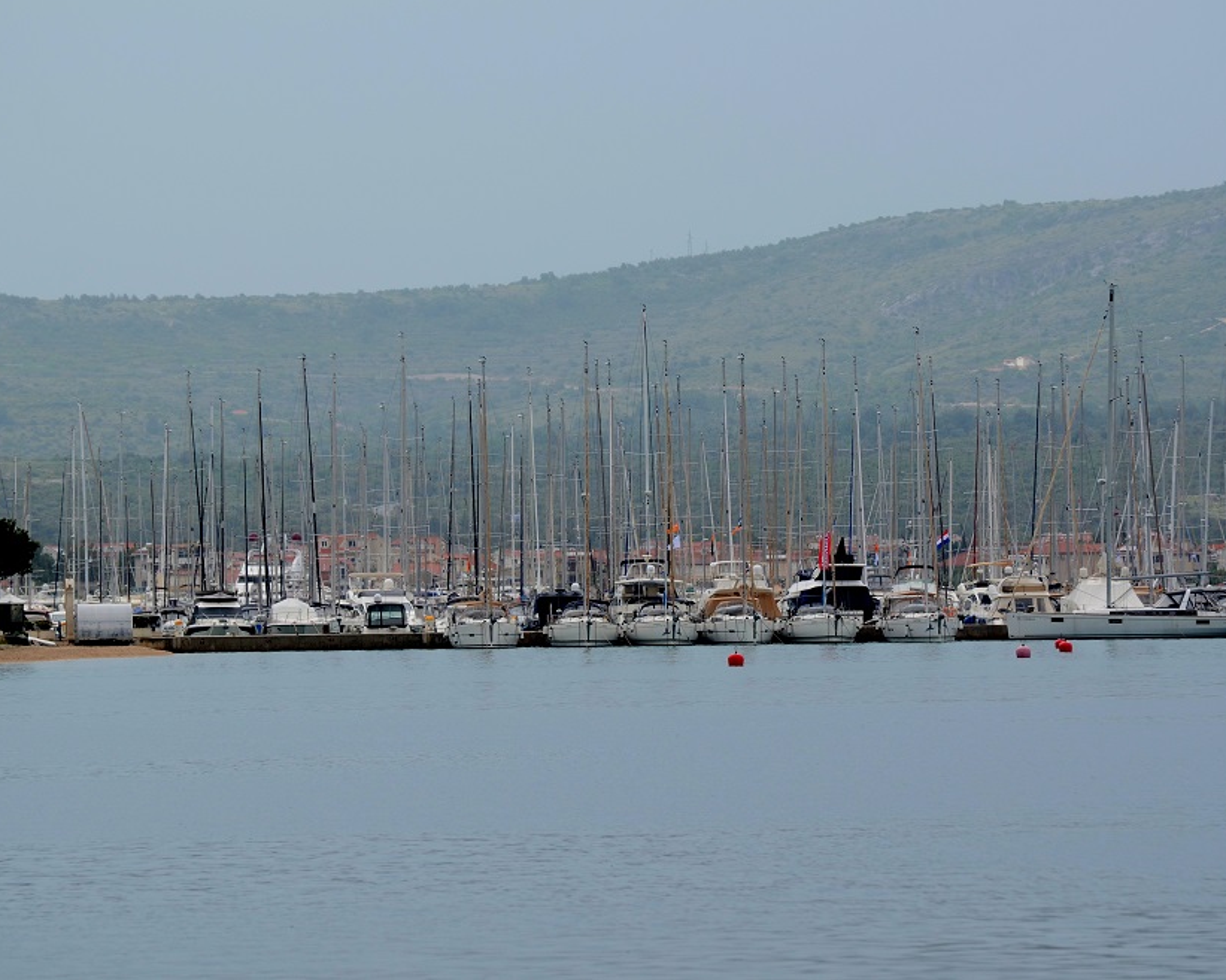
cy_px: 489
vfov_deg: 6.7
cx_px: 633
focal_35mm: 231
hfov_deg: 8.4
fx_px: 8363
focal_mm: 135
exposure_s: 1/500
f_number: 5.6
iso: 100
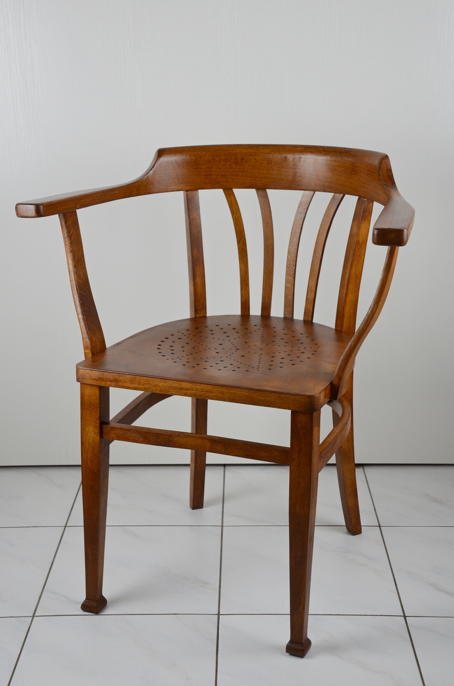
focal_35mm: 52
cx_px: 227
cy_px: 343
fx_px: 998
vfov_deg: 37.9
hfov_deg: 25.6
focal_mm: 35
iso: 400
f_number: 5.6
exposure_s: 1/125
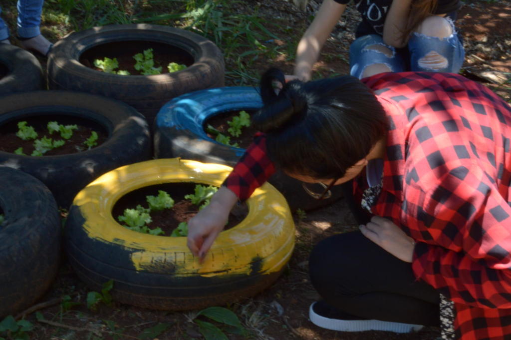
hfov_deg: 29.3
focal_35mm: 69
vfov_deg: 19.7
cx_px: 256
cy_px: 170
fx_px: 979
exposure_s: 1/20
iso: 800
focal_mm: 46
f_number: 32
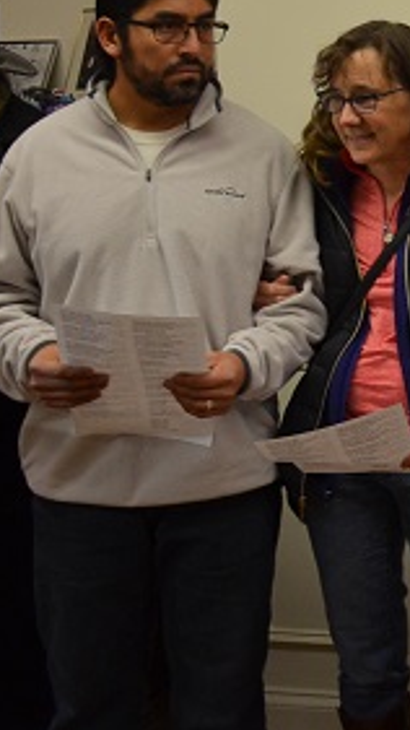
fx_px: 1682
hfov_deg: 12.1
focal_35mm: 87
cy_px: 138
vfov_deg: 24.1
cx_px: 851
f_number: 3.5
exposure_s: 1/50
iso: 800
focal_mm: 22
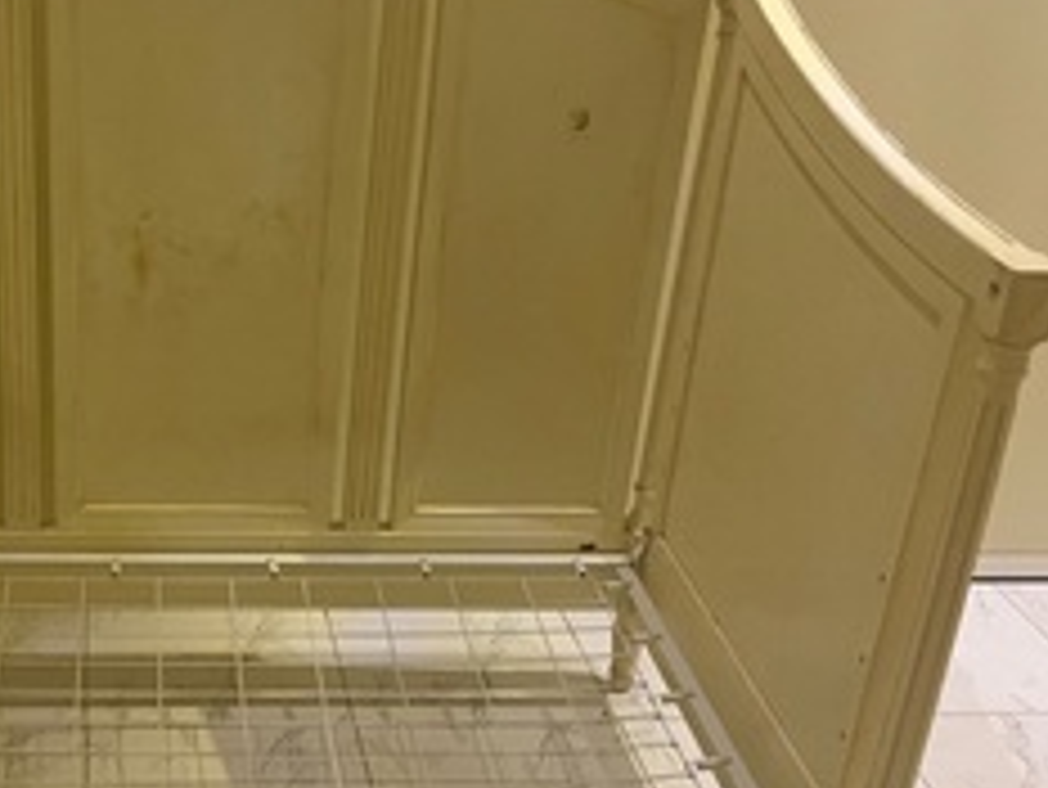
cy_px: 421
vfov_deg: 28.6
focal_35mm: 51
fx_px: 1545
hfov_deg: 36.5
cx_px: 250
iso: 400
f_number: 1.5
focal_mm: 5.7
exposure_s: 1/60
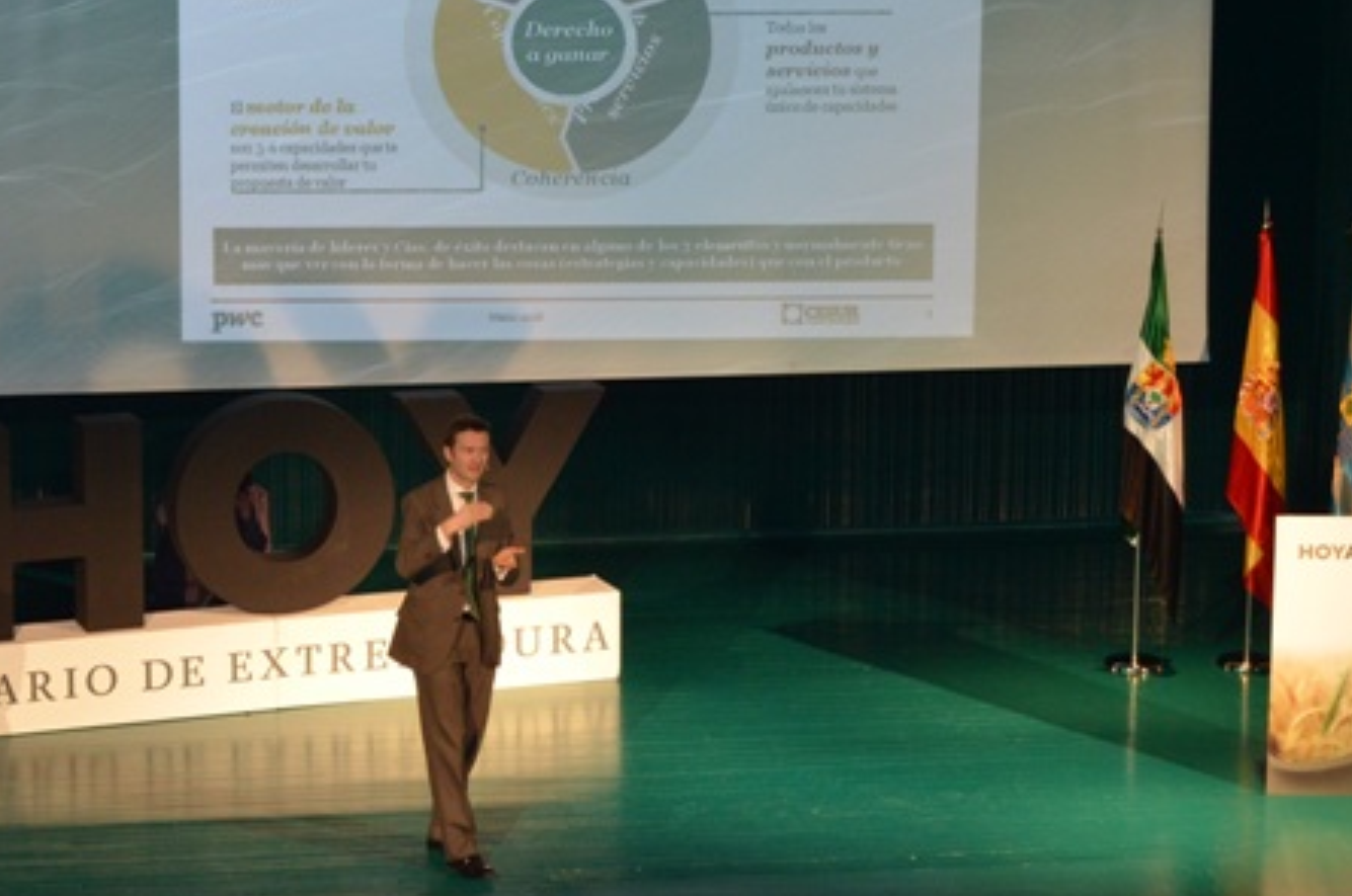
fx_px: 4451
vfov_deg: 11.5
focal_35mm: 119
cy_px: 346
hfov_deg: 17.2
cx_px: 447
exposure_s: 1/60
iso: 1800
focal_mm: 55
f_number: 5.6
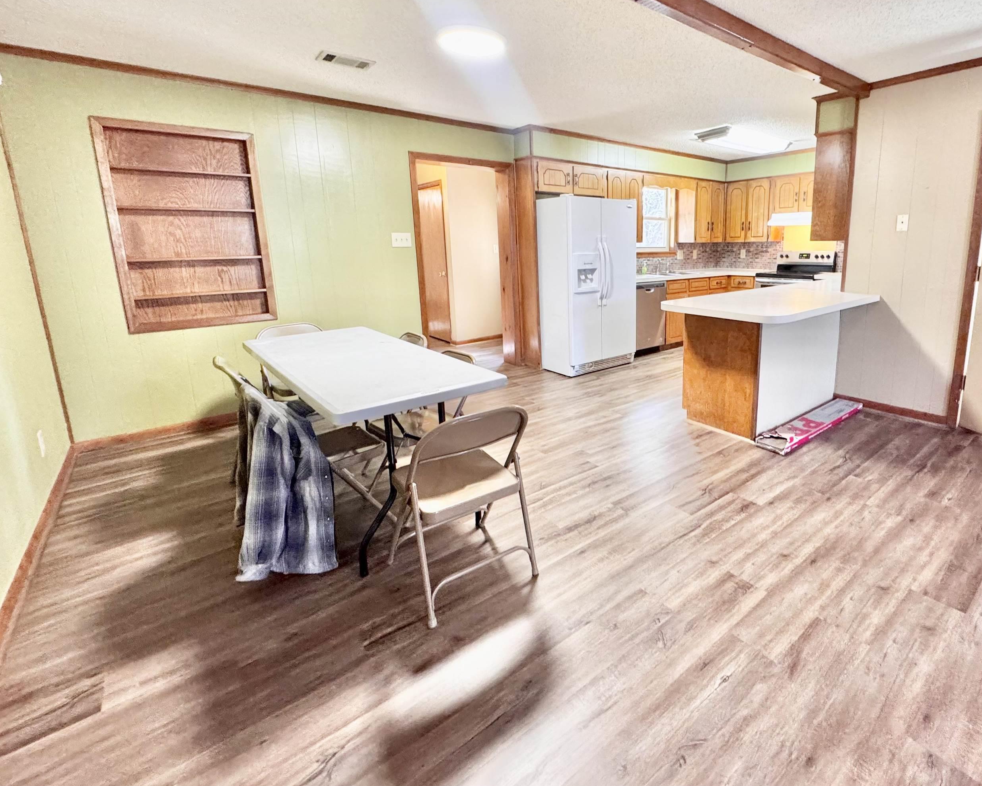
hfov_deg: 88.3
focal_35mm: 17
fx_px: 494
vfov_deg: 76.5
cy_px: 333
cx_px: 598
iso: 500
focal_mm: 2.22
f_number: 2.2
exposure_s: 1/60
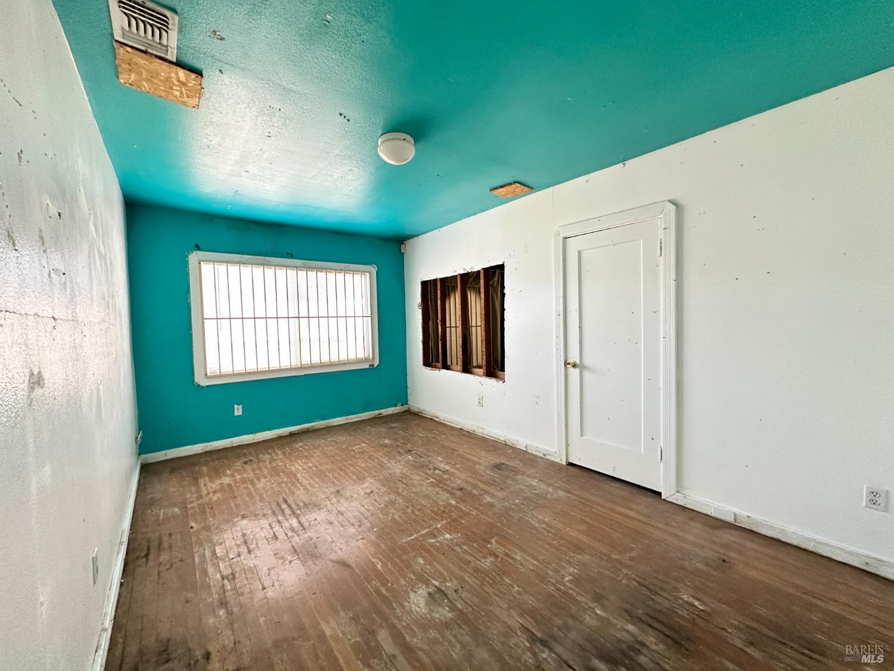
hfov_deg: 102.1
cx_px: 447
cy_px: 336
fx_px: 362
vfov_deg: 85.7
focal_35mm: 14
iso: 640
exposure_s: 1/60
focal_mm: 2.22
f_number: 2.2
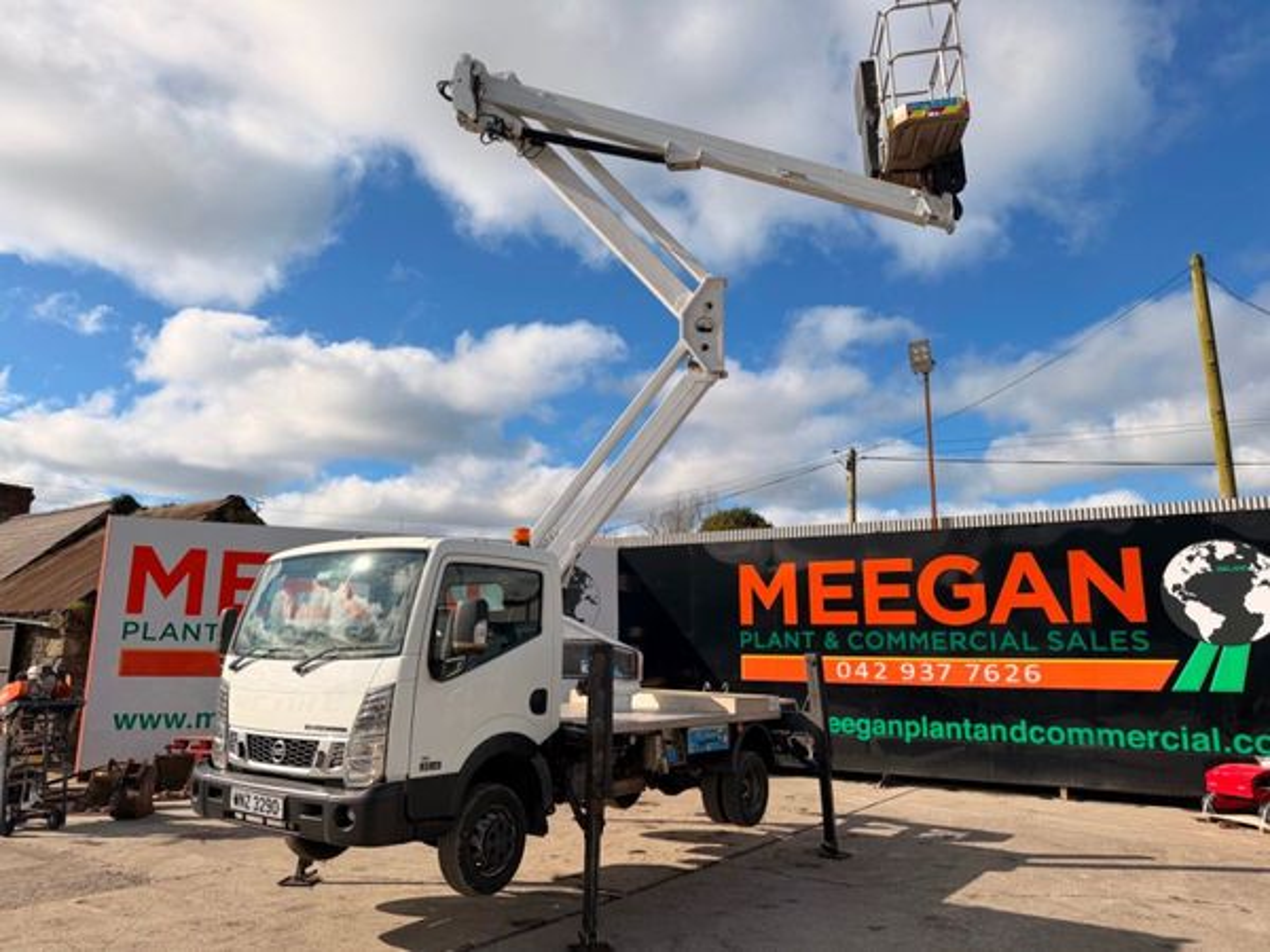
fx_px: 881
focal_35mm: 24
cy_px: 476
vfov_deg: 56.8
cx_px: 635
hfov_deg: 71.6
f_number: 1.78
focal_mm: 6.76
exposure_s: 1/4167
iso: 125
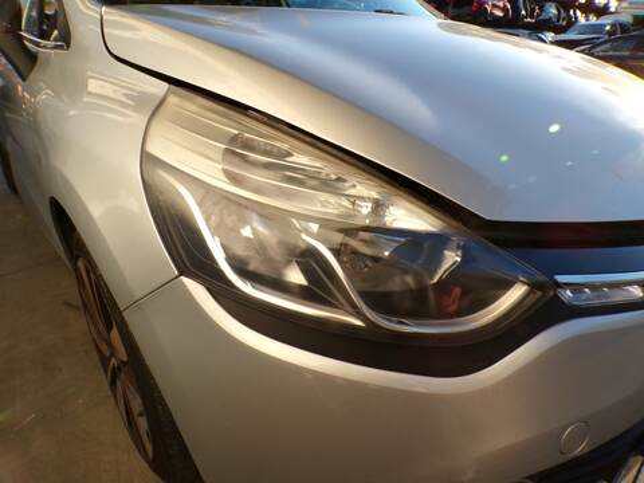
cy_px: 242
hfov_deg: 71.6
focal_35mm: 24
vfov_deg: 56.8
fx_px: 446
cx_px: 322
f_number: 5.8
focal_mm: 4.3
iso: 100
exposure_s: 1/140
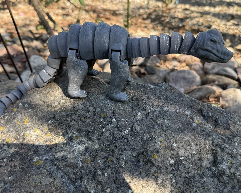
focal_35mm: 31
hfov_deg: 56.9
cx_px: 101
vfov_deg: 46.9
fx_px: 221
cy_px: 80
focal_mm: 6.76
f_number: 1.78
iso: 80
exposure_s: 1/689
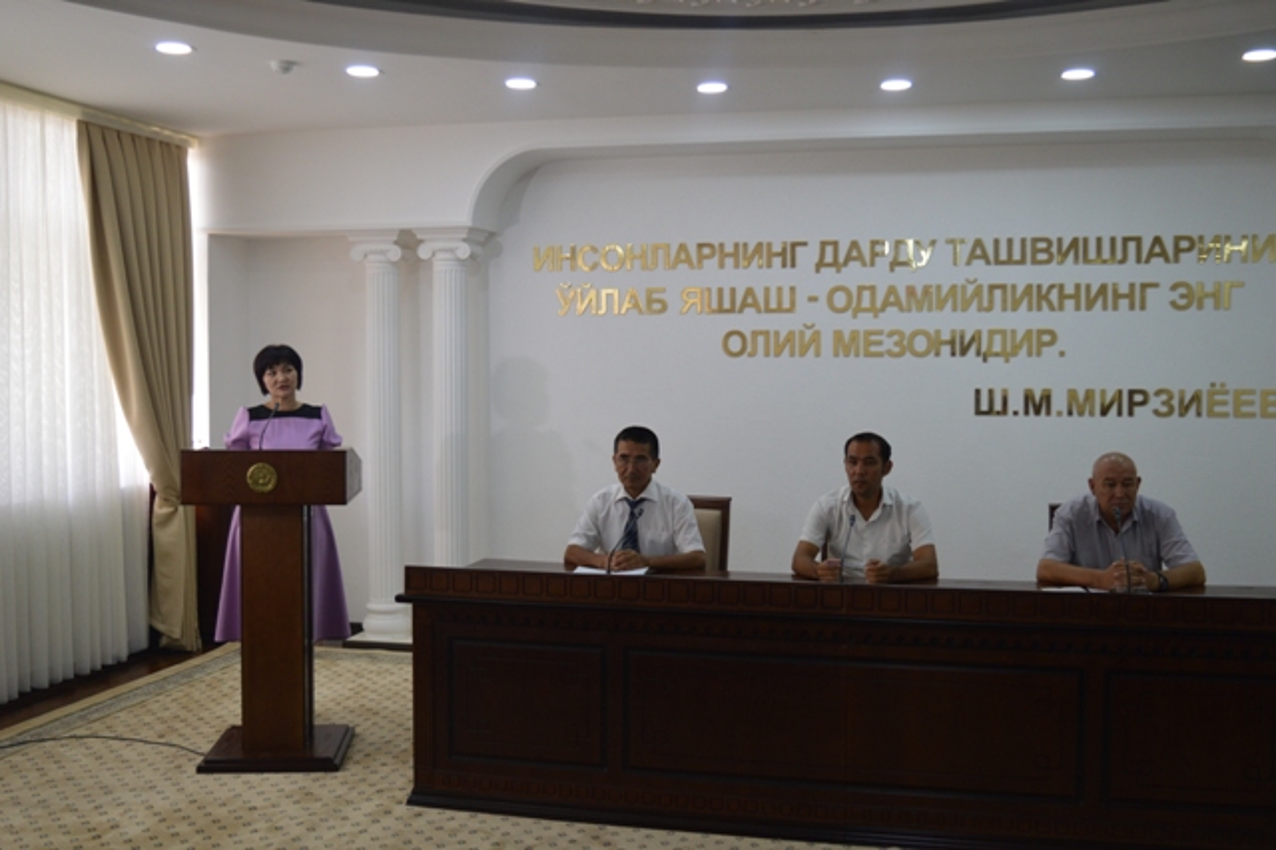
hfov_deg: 53.2
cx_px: 638
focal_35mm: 36
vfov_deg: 36.8
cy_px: 425
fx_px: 1275
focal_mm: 24
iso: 450
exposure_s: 1/60
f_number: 4
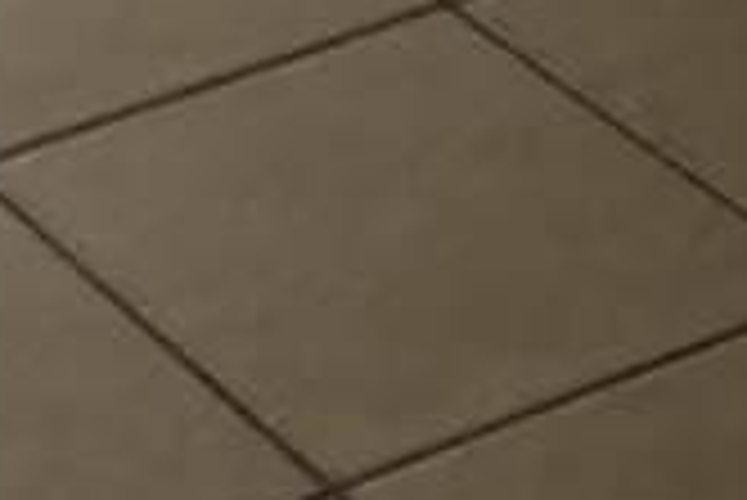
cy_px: -1459
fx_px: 4652
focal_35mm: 224
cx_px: -500
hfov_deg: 8.9
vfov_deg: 5.4
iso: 20
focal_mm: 3.99
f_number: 1.8
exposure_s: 1/197
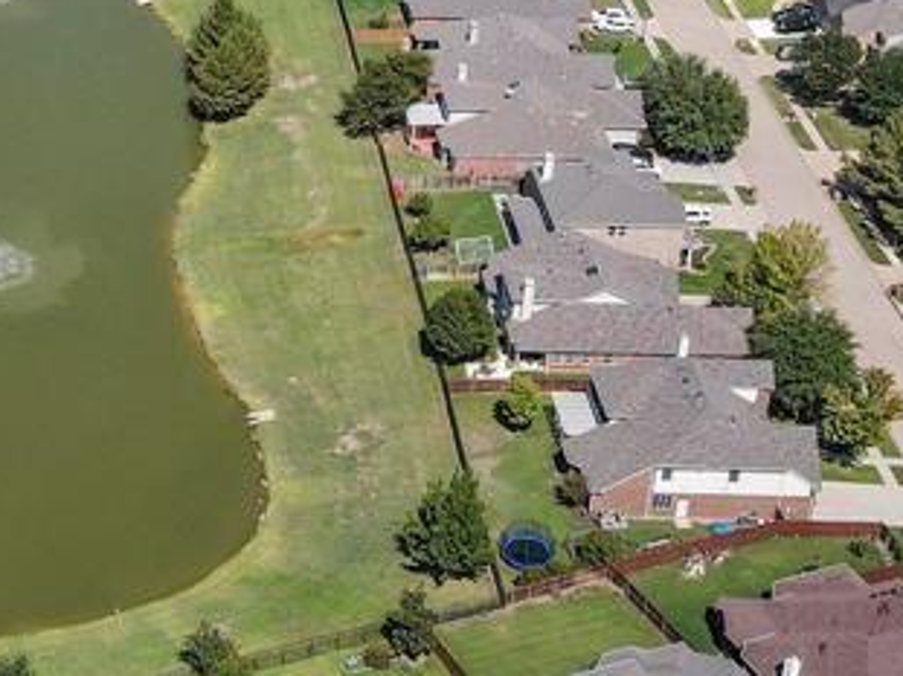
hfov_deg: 23.4
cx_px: -61
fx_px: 2060
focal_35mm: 79
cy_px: 29
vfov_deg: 18.3
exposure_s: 1/800
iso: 100
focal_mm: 4.5
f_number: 2.8
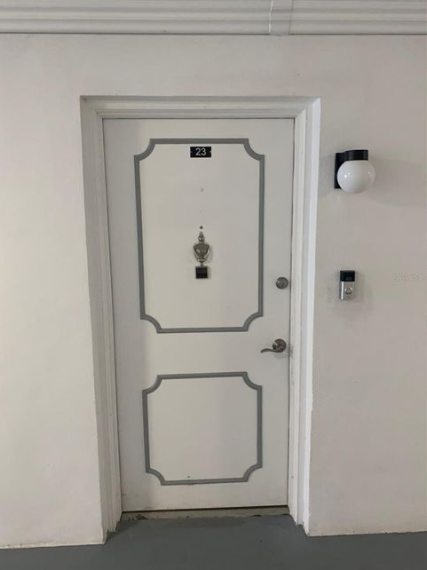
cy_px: 277
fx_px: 444
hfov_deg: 51.3
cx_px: 207
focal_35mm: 27
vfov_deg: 65.3
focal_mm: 4.25
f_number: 1.8
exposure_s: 1/60
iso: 200
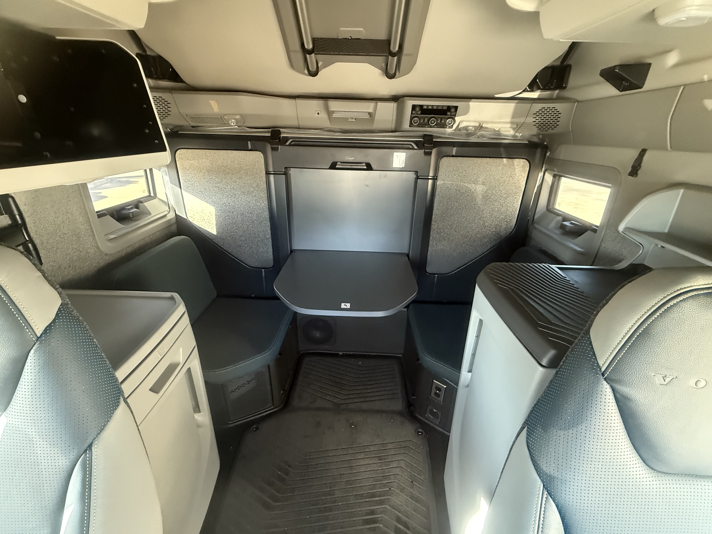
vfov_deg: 81.7
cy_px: 269
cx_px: 358
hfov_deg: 98.2
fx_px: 309
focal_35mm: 15
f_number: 2.2
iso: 1000
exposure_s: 1/60
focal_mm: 2.22
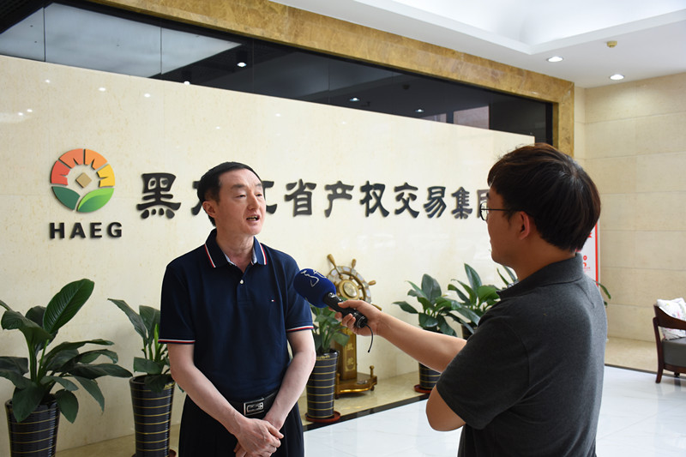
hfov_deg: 53.1
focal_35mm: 36
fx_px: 686
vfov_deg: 36.9
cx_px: 343
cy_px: 228
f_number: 3.8
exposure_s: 1/50
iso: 400
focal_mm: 24
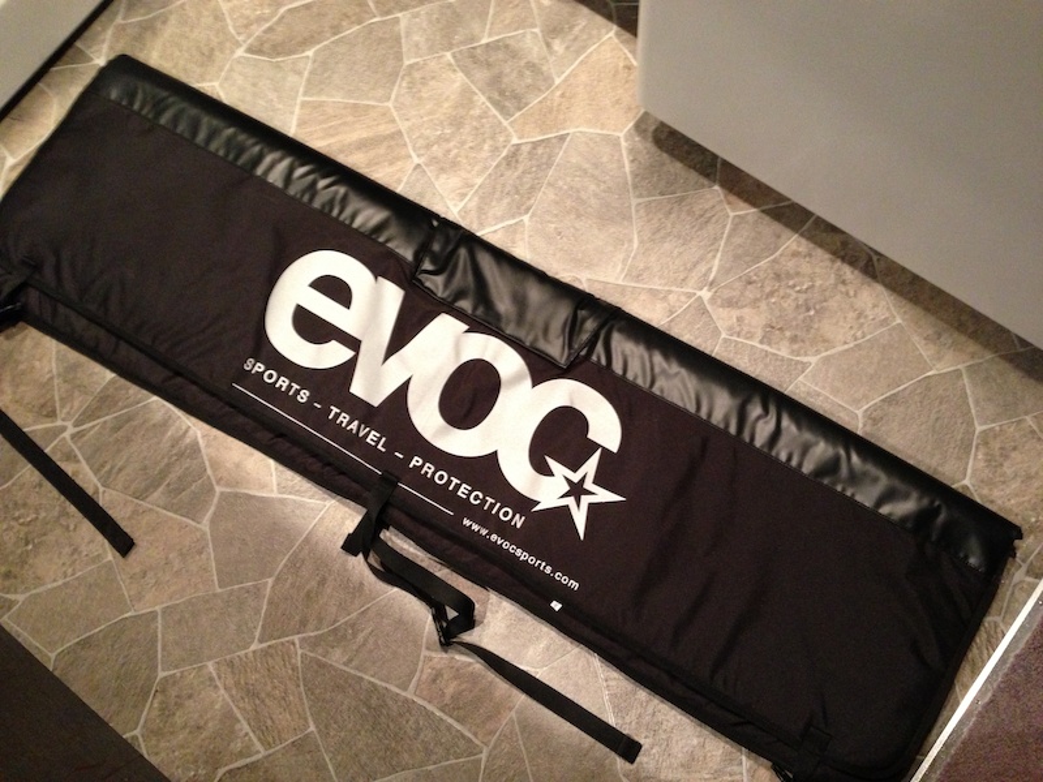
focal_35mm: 33
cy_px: 391
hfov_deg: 55.4
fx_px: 994
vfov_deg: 42.9
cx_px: 522
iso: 400
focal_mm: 4.13
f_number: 2.4
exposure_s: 1/15
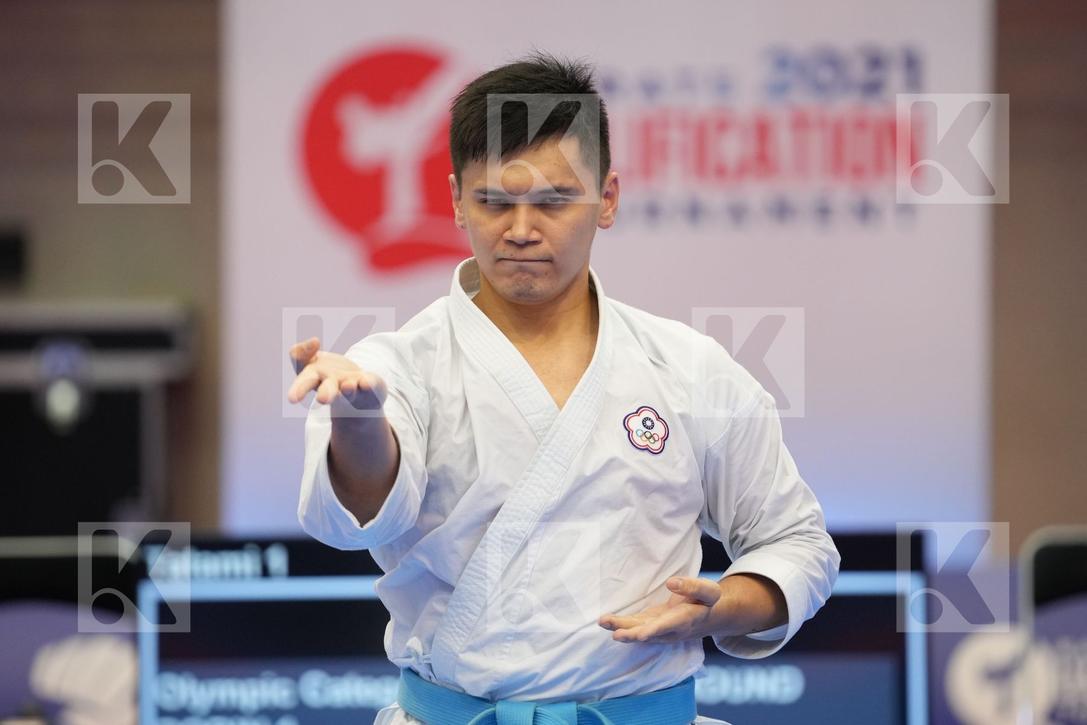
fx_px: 9058
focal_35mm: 300
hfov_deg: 6.9
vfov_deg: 4.6
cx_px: 544
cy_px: 362
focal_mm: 200
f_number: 2.8
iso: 1250
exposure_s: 1/500
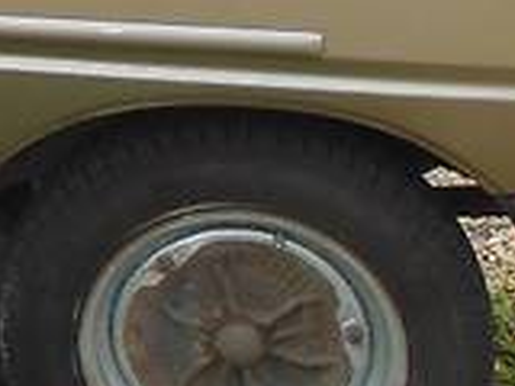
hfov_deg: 14.2
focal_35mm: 125
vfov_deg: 11.4
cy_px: -183
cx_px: -367
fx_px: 1860
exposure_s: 1/125
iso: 80
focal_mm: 4.5
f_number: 3.1
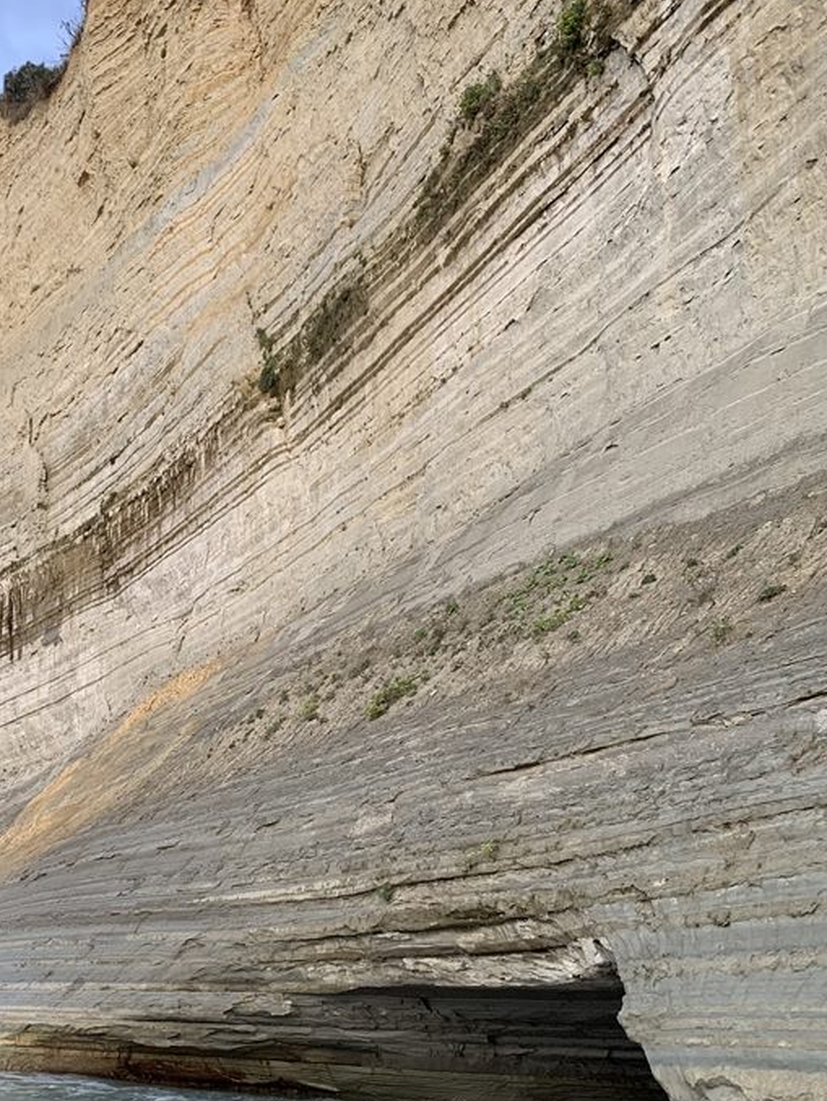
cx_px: 184
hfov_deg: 30.9
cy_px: 641
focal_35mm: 46
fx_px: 1464
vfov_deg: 41.1
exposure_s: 1/122
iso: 40
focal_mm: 4.25
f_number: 1.8
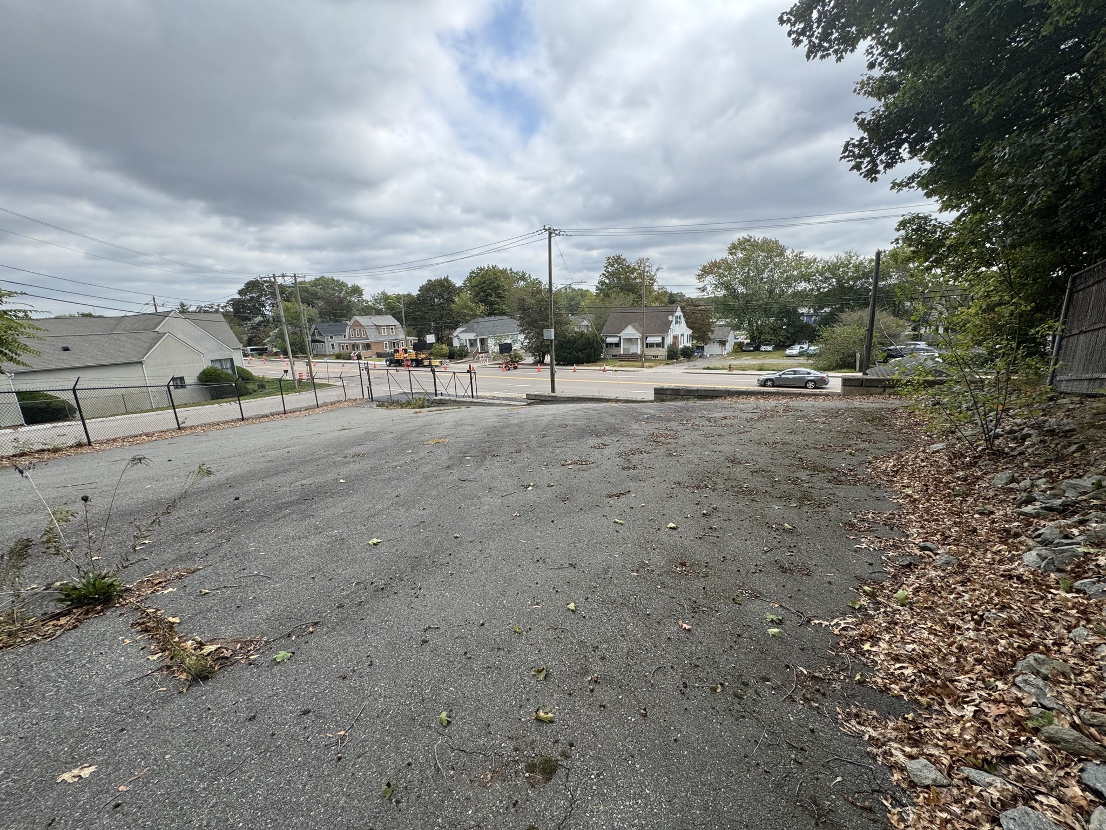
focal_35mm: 14
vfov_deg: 85.7
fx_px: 447
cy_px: 415
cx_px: 553
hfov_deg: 102.1
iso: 40
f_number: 2.2
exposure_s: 1/646
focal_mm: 2.22
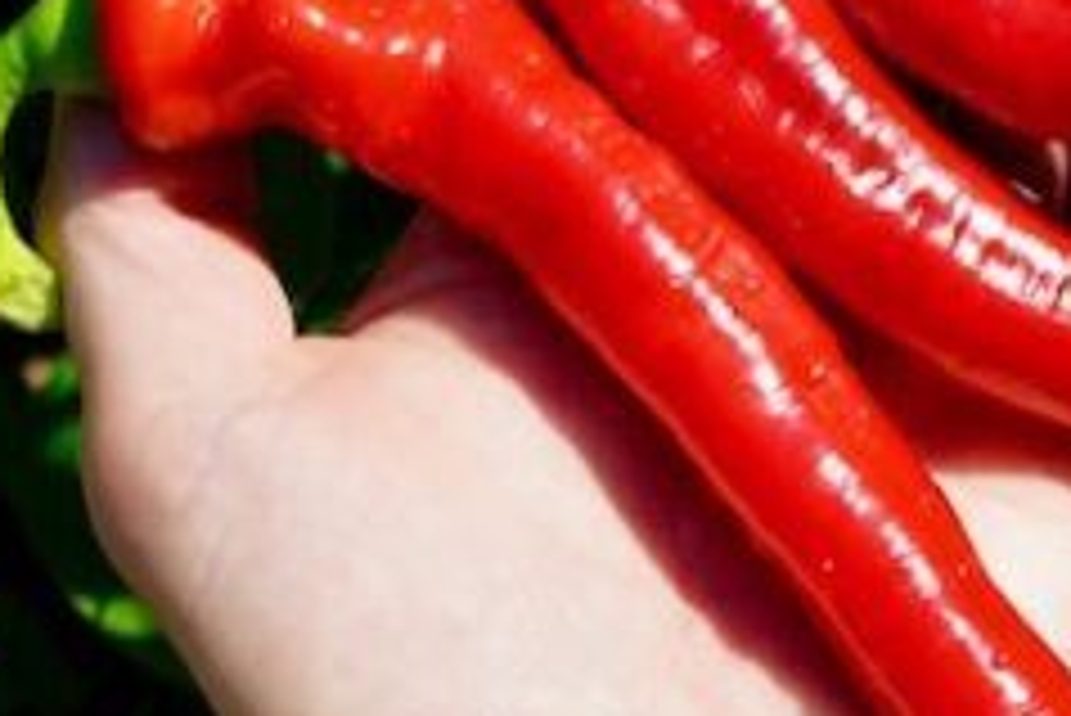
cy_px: 342
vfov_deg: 11.0
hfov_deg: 16.2
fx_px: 3721
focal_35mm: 125
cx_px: 945
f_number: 10
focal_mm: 31
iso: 100
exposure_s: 1/160
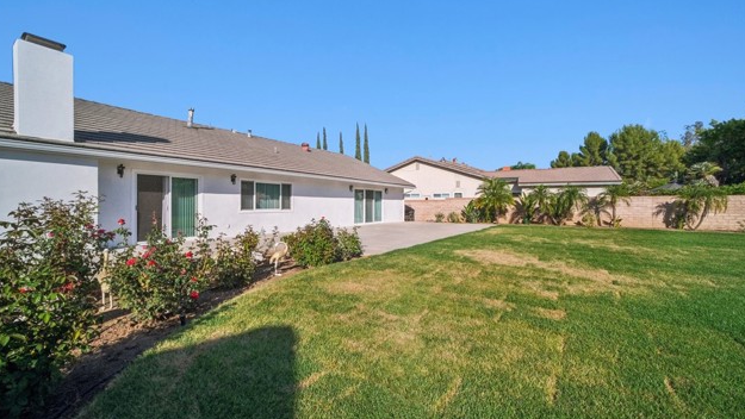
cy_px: 211
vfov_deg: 70.6
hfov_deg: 103.0
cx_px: 371
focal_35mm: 15
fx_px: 296
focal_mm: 9
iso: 160
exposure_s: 1/160
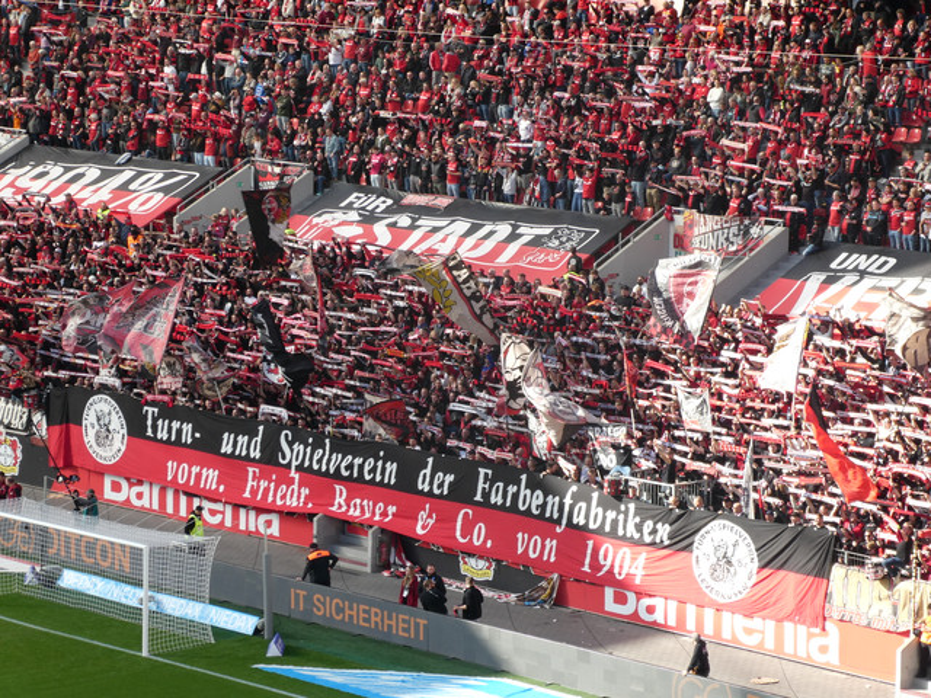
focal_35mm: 135
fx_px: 3631
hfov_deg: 14.6
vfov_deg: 11.0
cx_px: 466
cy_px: 349
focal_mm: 24.2
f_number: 5.3
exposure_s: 1/100
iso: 80
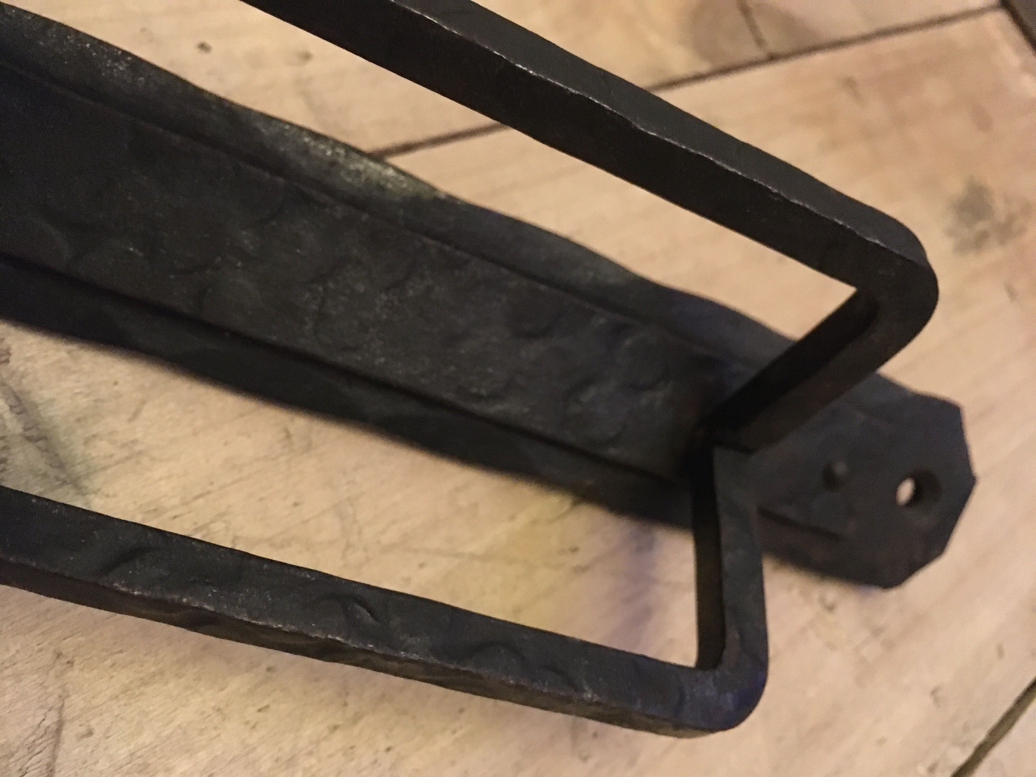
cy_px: 388
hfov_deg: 61.7
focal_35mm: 29
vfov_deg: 48.2
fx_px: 868
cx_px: 518
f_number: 2.2
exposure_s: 1/17
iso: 800
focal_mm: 4.15
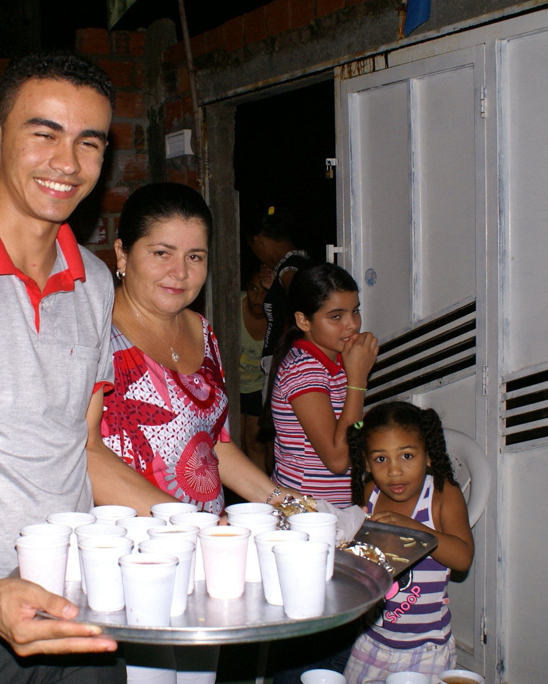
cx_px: 126
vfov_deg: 36.6
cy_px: 324
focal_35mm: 51
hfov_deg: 29.2
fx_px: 1034
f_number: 5.6
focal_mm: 22
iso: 400
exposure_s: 1/60
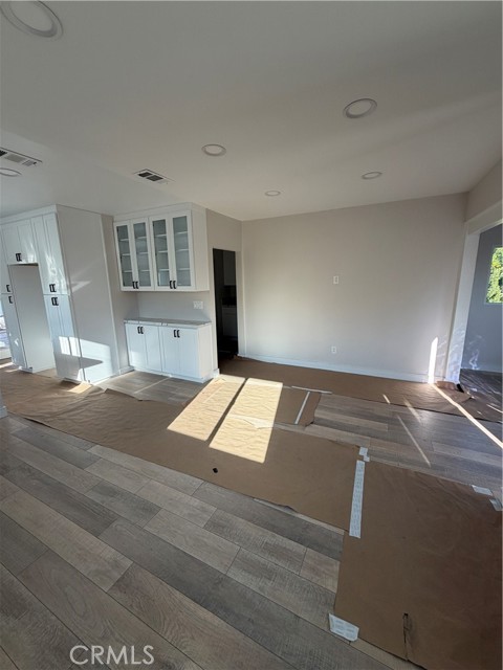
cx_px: 252
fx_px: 271
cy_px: 335
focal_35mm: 14
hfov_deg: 85.7
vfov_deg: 102.1
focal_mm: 2.22
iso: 50
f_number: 2.2
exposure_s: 1/153
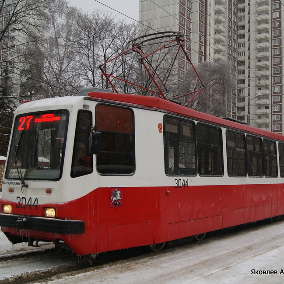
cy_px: 140
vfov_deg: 47.2
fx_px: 325
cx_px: 153
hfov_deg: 47.2
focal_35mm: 35
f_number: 5
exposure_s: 1/50
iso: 100
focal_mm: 18
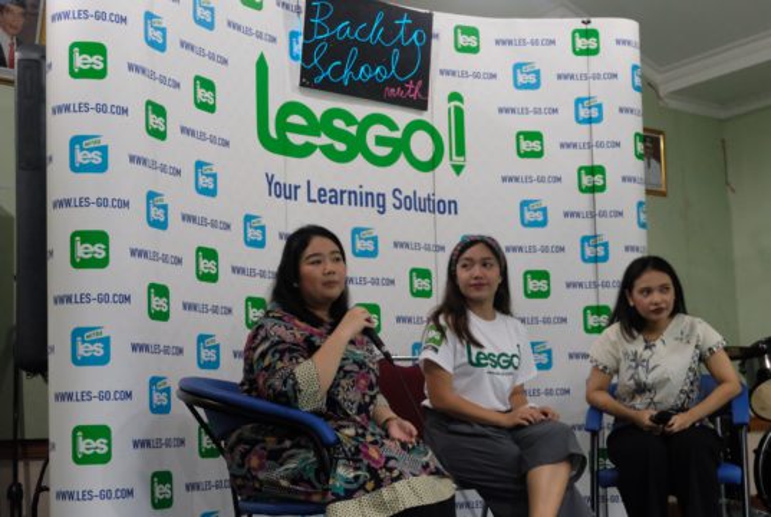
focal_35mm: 44
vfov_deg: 30.6
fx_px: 944
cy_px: 258
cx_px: 386
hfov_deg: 44.4
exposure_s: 1/8.5
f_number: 5
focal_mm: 29.5
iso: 6400
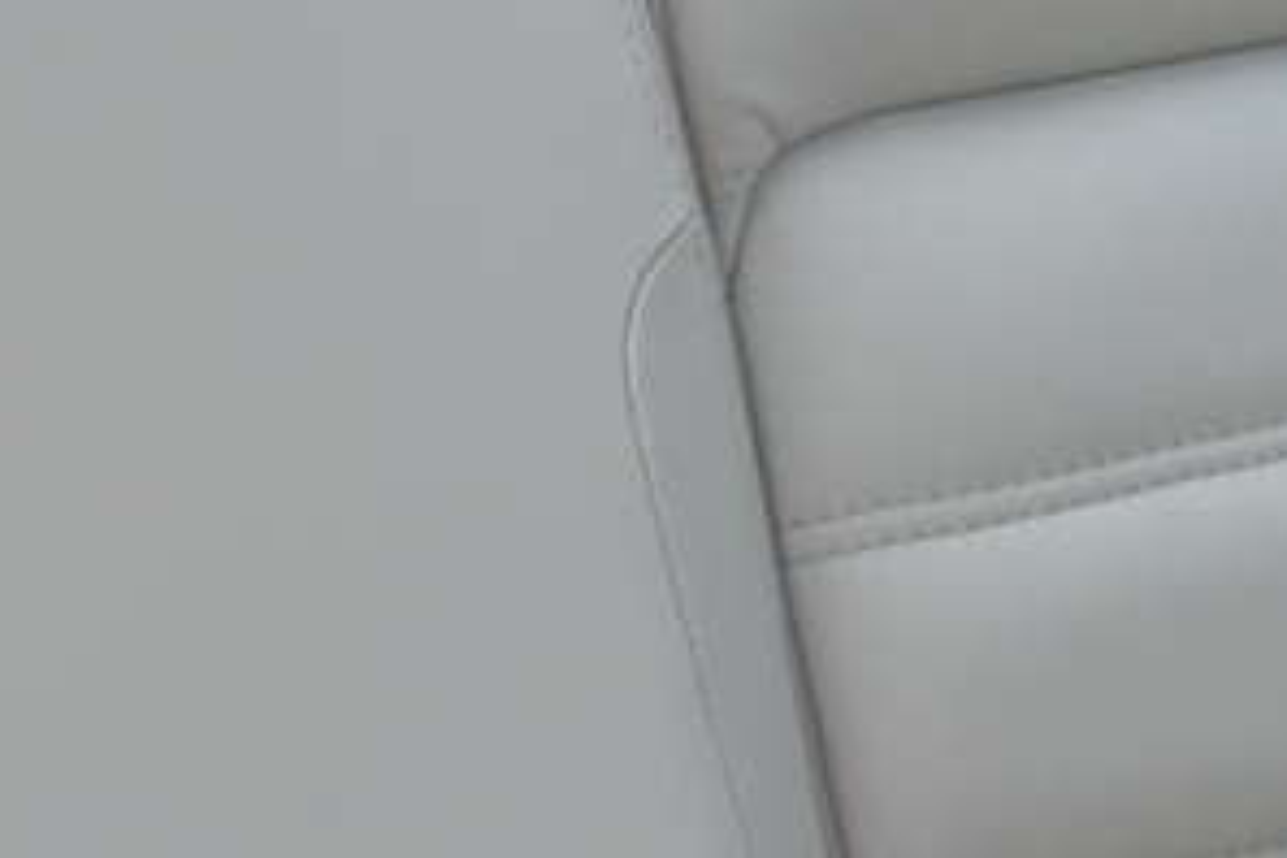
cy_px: 873
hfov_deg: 7.8
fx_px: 9402
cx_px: 1036
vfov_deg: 5.2
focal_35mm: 263
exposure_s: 1/100
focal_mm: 26
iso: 400
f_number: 5
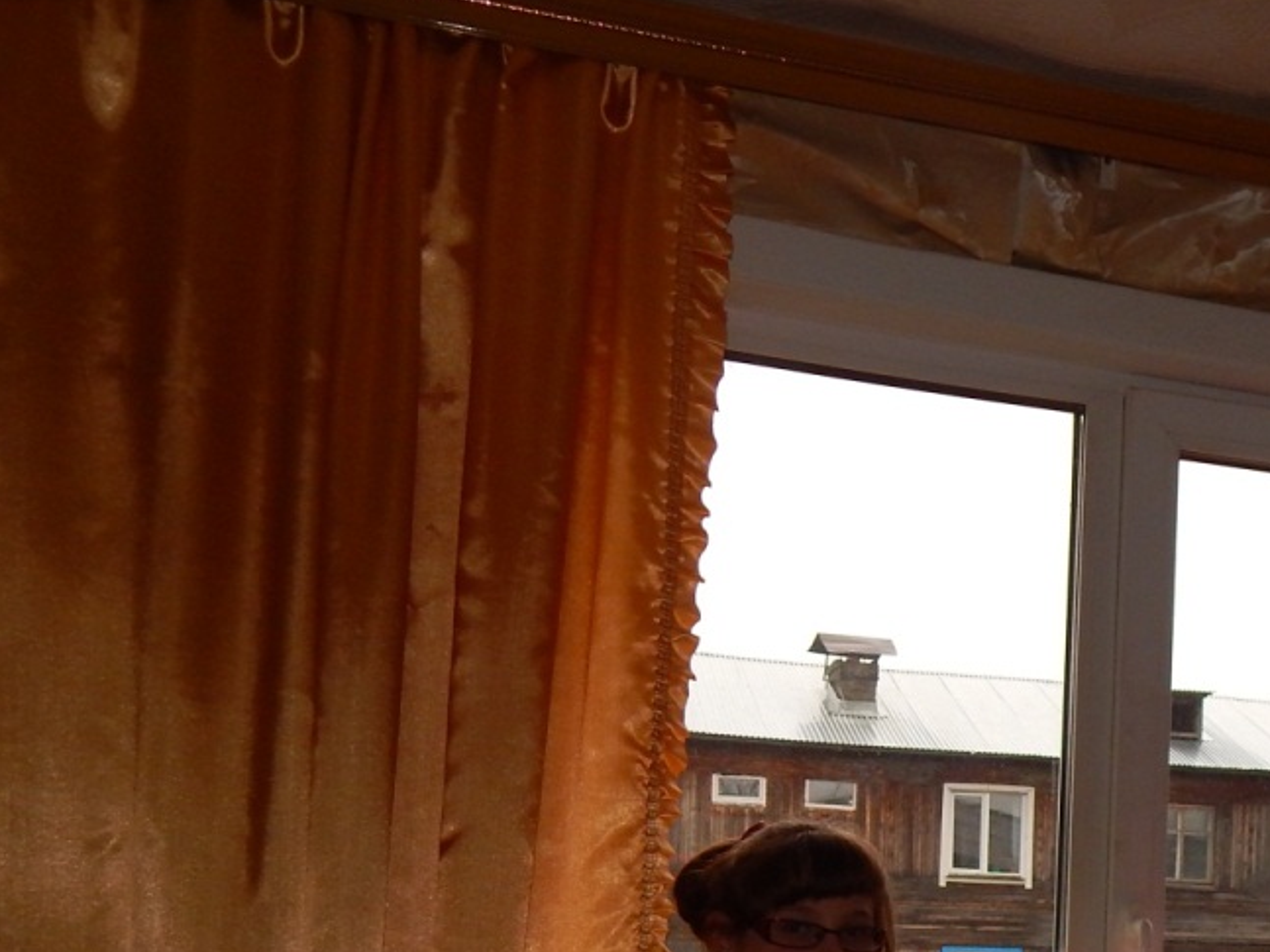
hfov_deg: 35.1
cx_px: 1166
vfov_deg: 27.3
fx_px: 1871
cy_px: 902
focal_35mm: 51
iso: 125
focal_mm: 4
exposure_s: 1/100
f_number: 3
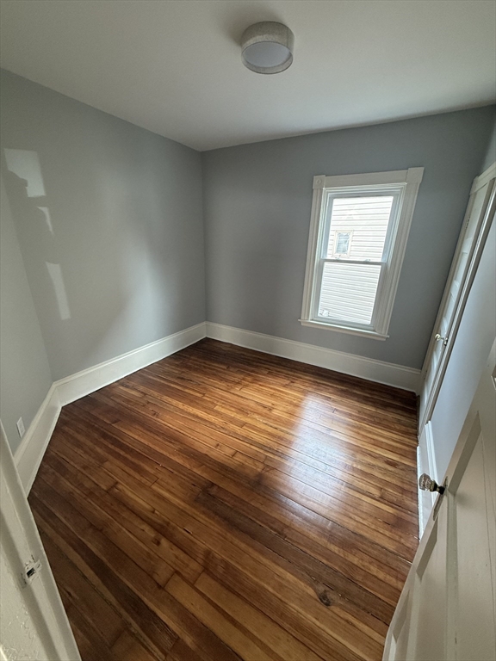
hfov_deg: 85.7
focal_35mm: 14
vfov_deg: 102.1
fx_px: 267
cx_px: 248
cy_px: 330
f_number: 2.2
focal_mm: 2.22
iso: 250
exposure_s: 1/99
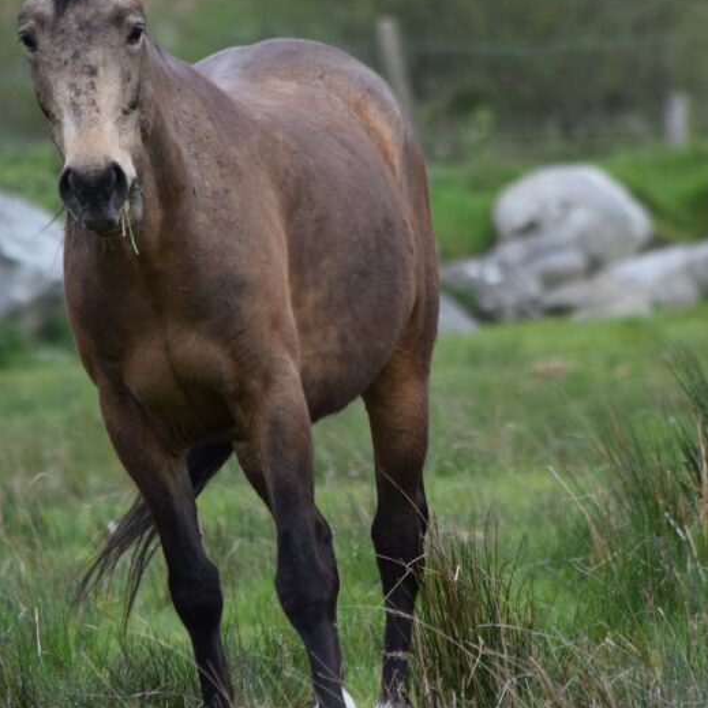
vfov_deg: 2.3
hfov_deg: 2.3
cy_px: 318
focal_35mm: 755
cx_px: 268
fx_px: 17471
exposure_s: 1/1000
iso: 640
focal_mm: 300
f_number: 5.6
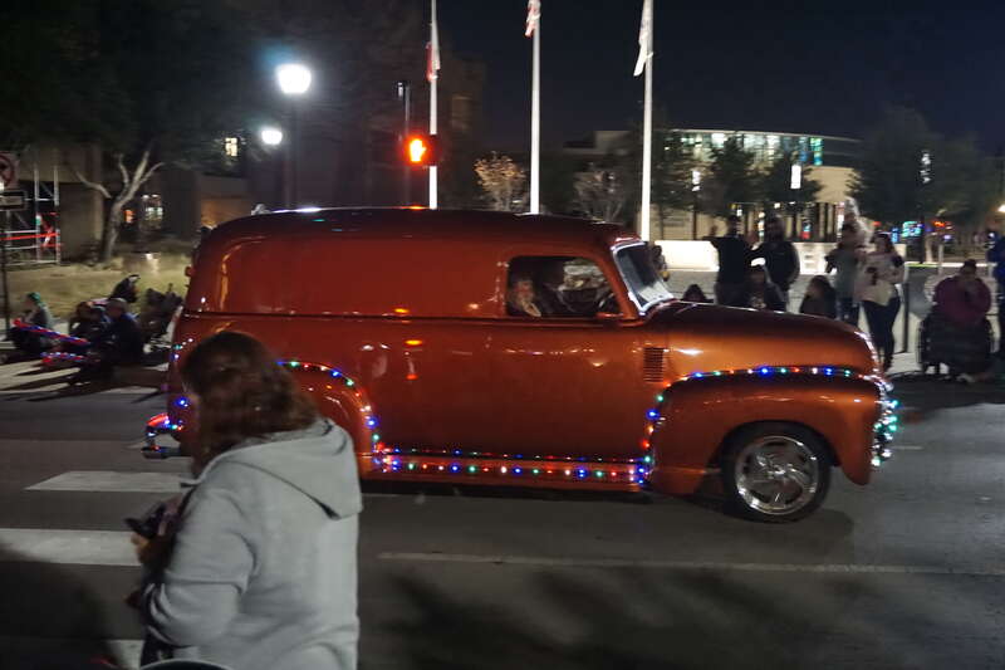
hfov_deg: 47.9
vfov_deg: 33.0
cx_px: 502
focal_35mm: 40
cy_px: 335
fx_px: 1130
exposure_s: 1/30
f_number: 4.5
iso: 6400
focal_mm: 27
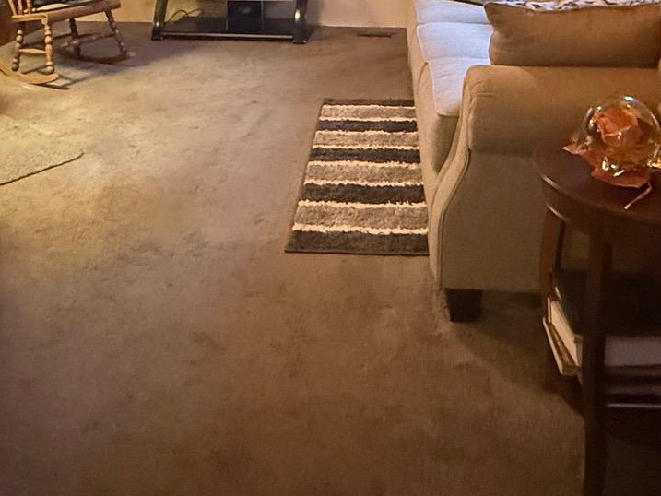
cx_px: 316
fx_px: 764
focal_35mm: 40
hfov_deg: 46.8
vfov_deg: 30.6
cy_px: -98
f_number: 2.2
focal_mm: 2.22
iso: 1000
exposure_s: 1/60
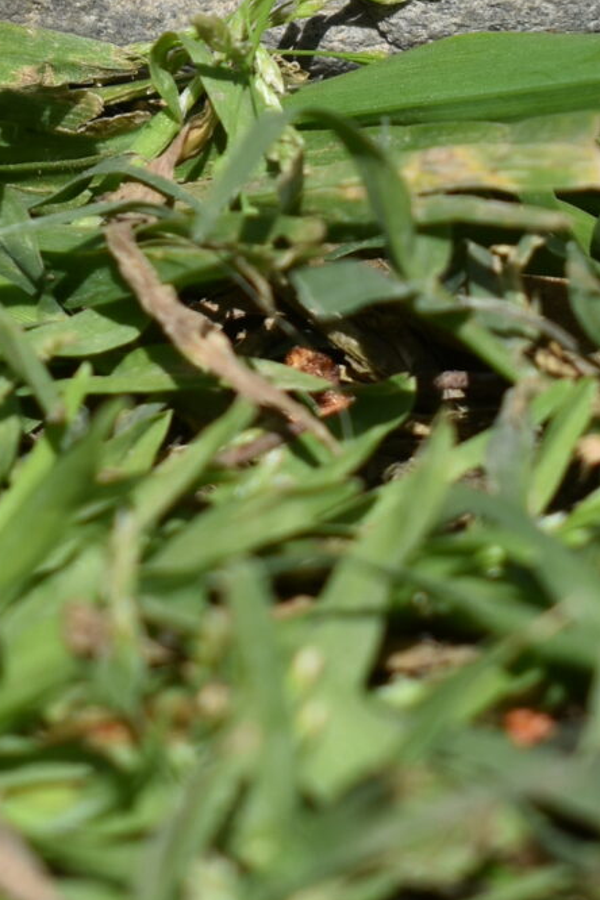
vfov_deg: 8.3
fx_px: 6050
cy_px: -468
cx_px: 180
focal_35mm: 242
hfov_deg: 5.7
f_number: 8
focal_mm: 42
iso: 100
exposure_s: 1/400
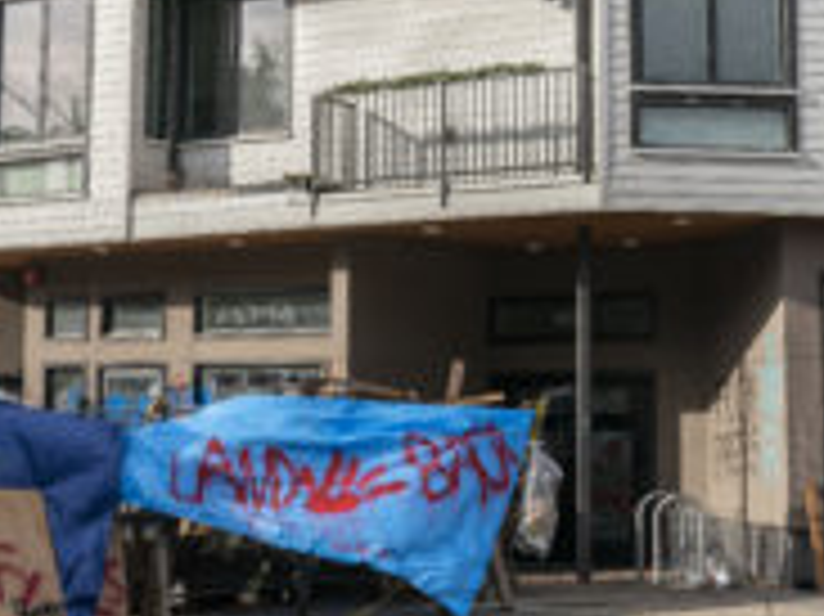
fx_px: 1855
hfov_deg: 25.0
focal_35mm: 78
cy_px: 178
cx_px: 412
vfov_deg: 18.8
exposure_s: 1/1600
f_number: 9
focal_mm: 35
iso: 1250
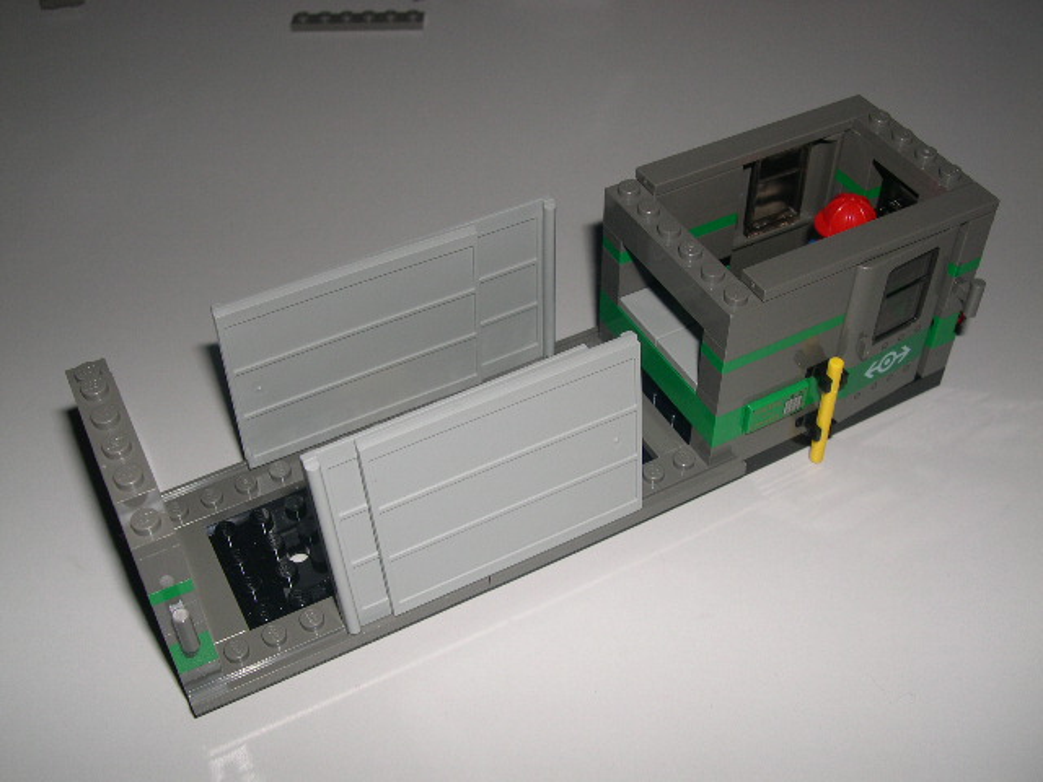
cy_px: 391
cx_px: 522
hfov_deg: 49.0
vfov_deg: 37.7
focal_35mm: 38
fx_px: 1145
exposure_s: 1/60
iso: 100
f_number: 7.6
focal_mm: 8
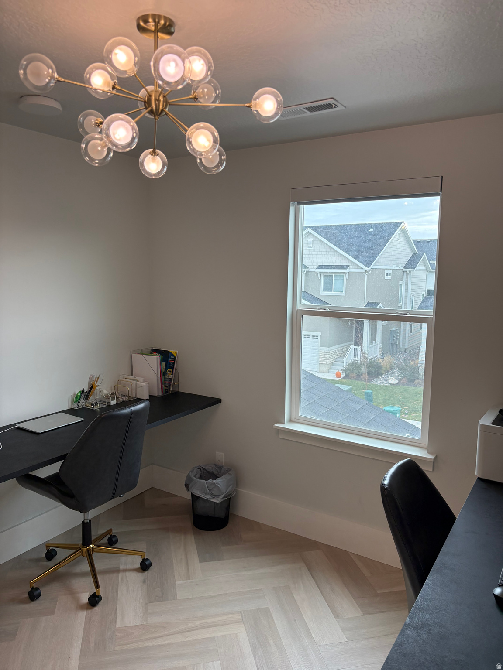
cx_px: 252
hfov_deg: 53.1
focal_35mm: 26
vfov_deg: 67.3
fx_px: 504
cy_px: 335
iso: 100
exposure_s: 1/238
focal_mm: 5.96
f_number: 1.6
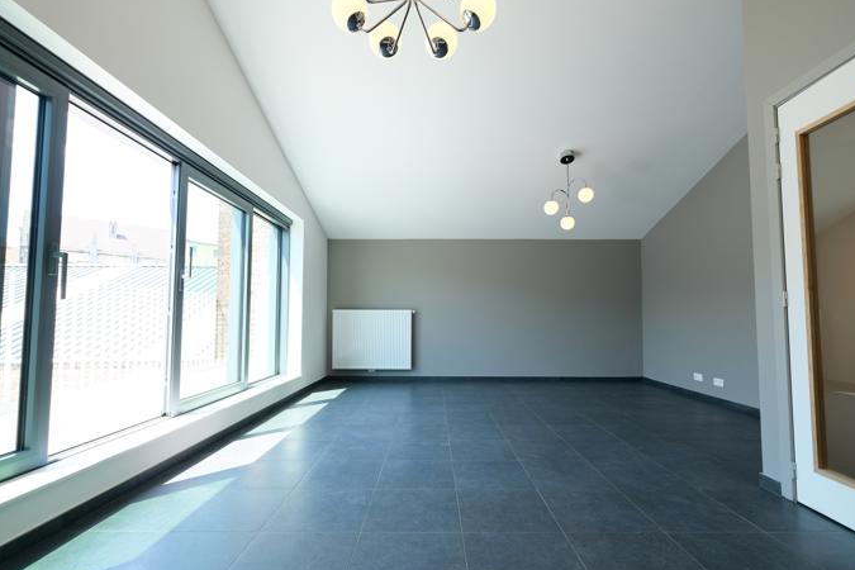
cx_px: 433
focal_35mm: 16
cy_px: 299
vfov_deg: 73.7
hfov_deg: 96.7
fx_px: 380
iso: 320
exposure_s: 1/90
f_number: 4.5
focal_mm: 10
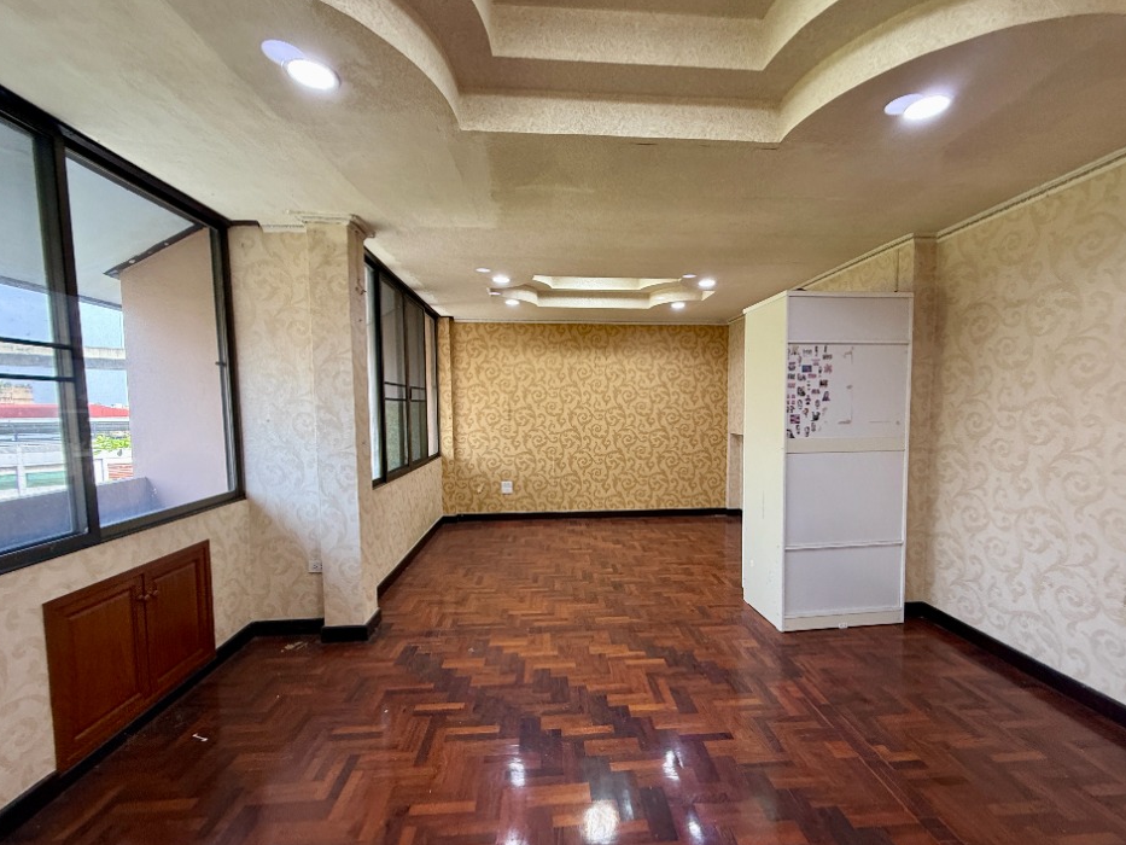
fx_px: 488
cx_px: 588
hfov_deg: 98.1
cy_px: 441
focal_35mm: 15
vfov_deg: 81.7
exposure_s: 1/50
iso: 160
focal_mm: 2.22
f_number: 2.2
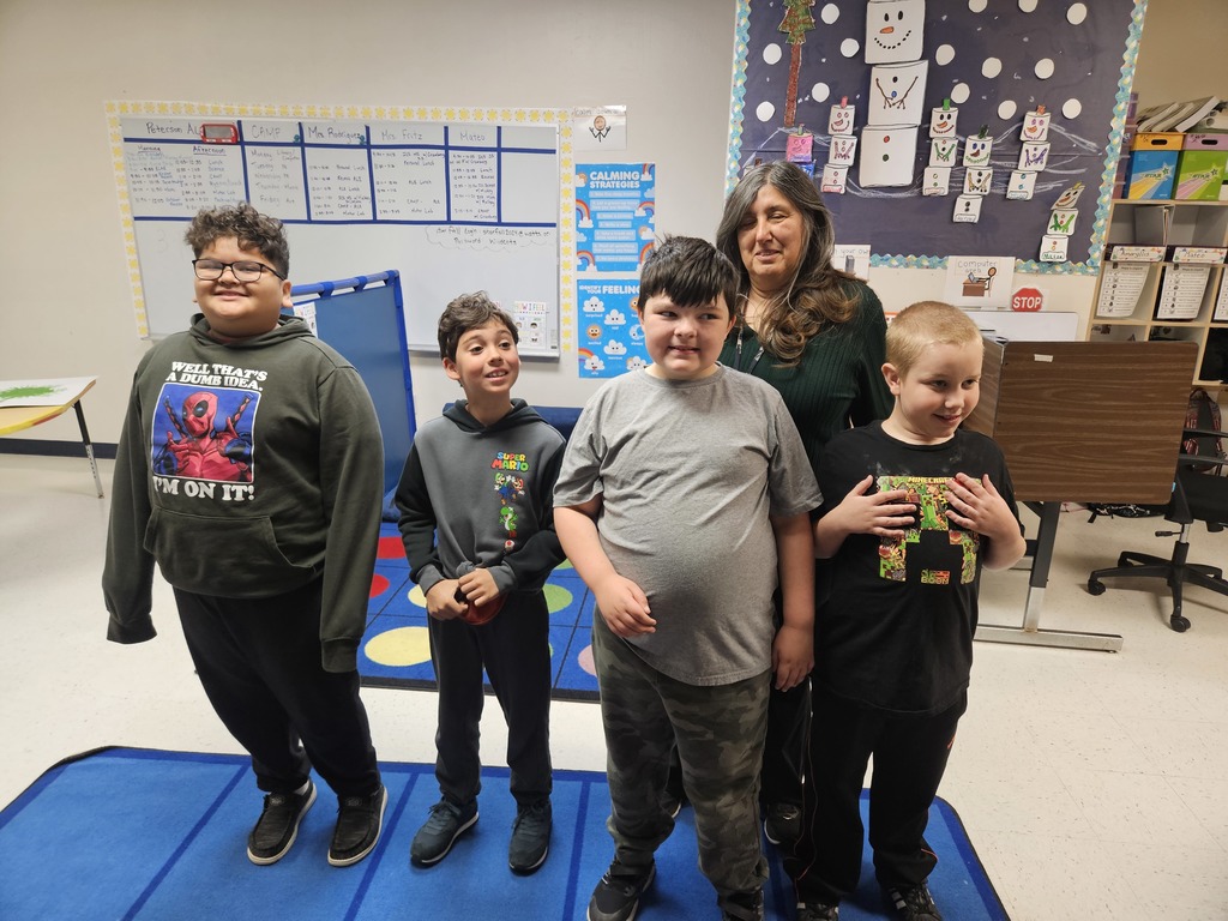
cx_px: 614
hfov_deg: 73.9
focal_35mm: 23
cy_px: 460
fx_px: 816
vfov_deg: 58.9
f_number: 1.8
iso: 320
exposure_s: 1/120
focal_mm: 5.4
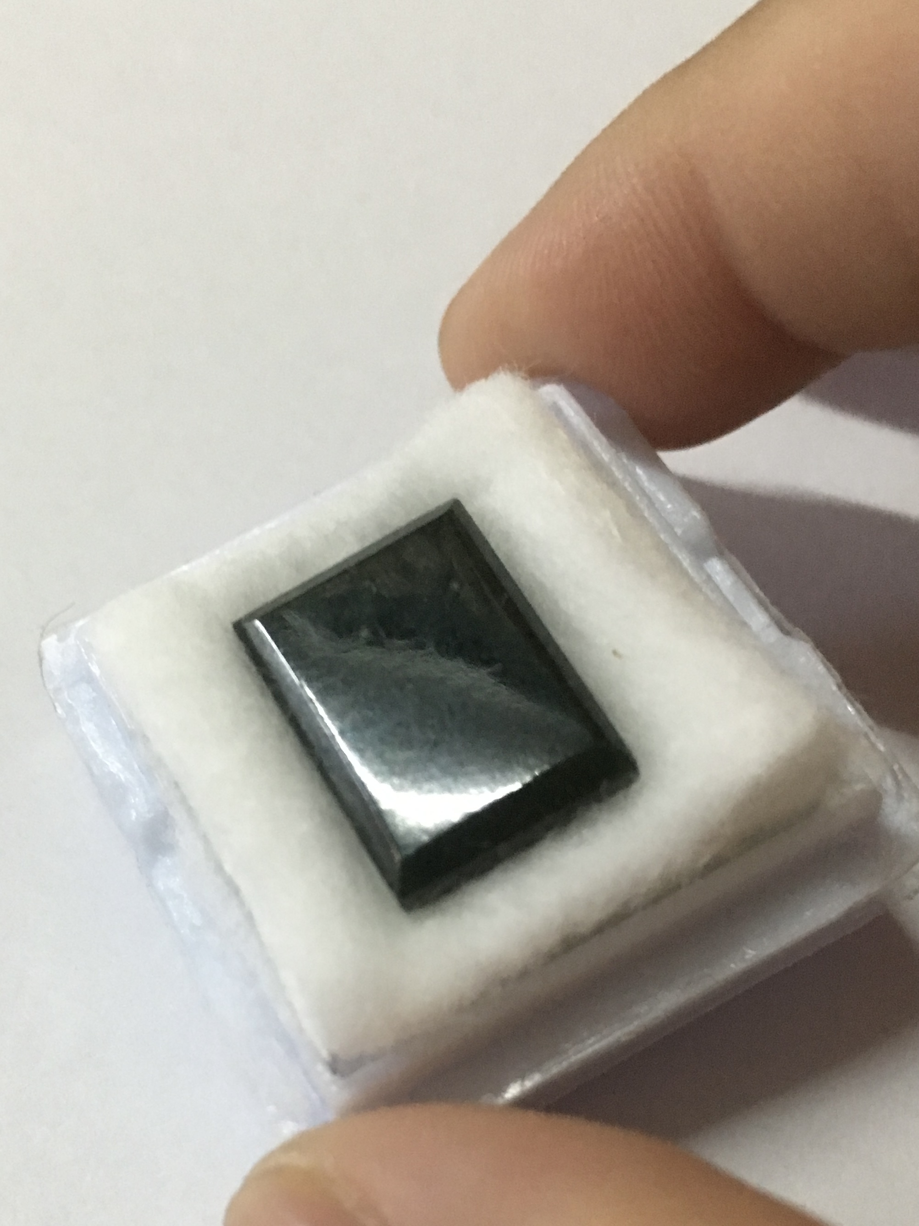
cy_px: 613
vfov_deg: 61.7
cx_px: 460
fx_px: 1027
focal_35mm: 29
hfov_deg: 48.2
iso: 200
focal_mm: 4.15
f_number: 2.2
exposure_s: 1/25
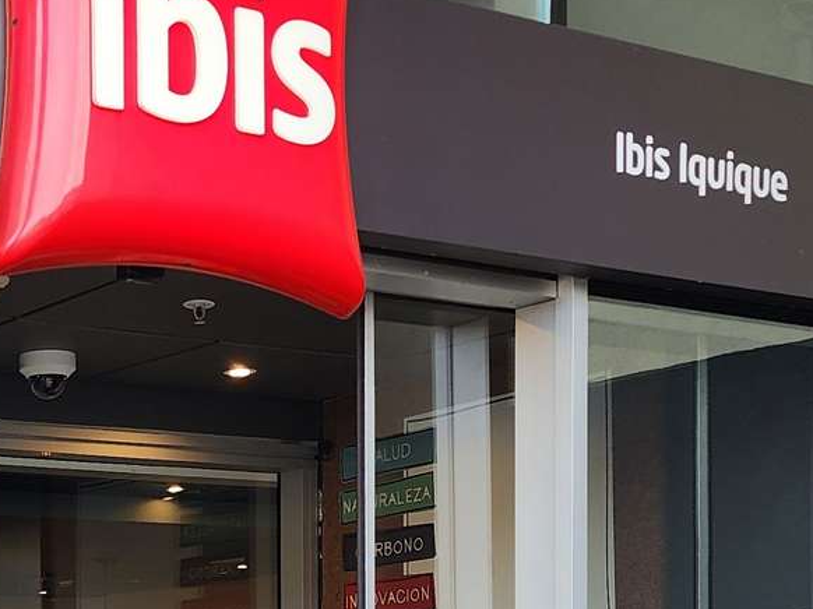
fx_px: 1902
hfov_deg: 22.9
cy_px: 795
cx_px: -43
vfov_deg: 17.1
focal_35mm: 81
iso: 40
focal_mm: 6.4
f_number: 1.8
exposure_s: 1/180
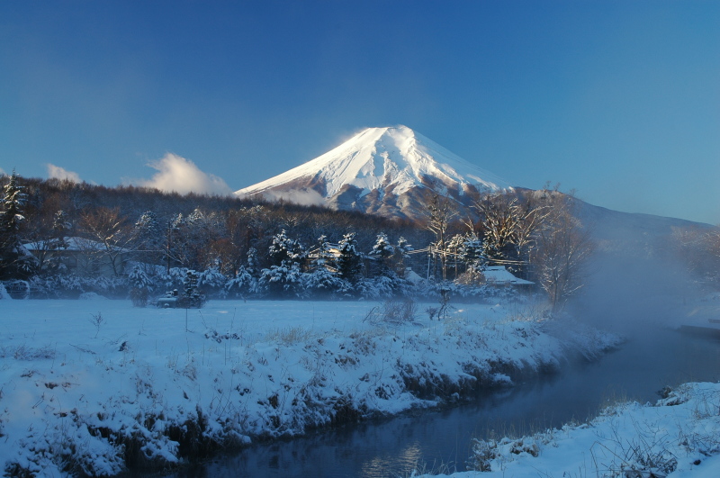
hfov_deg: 48.0
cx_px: 360
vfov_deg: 32.9
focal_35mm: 40
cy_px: 239
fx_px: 809
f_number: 10
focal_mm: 27
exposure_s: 1/30
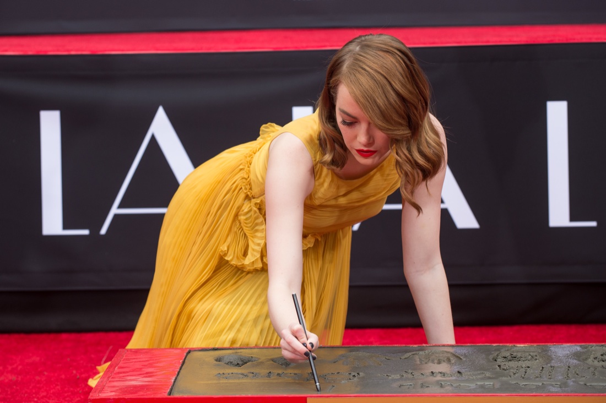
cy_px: 202
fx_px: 2103
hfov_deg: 16.4
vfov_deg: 11.0
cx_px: 303
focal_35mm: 125
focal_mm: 125
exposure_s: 1/1000
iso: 500
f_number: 4.5
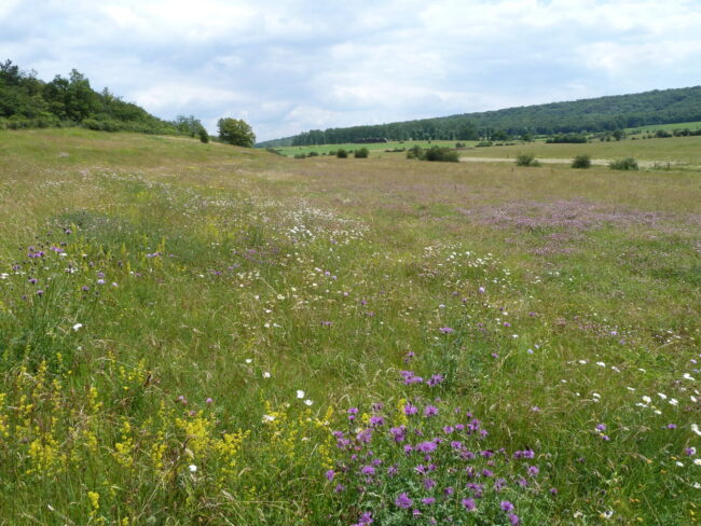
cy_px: 263
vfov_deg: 54.9
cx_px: 350
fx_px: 506
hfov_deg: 69.4
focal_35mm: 25
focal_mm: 4.1
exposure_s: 1/400
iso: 80
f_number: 4.5
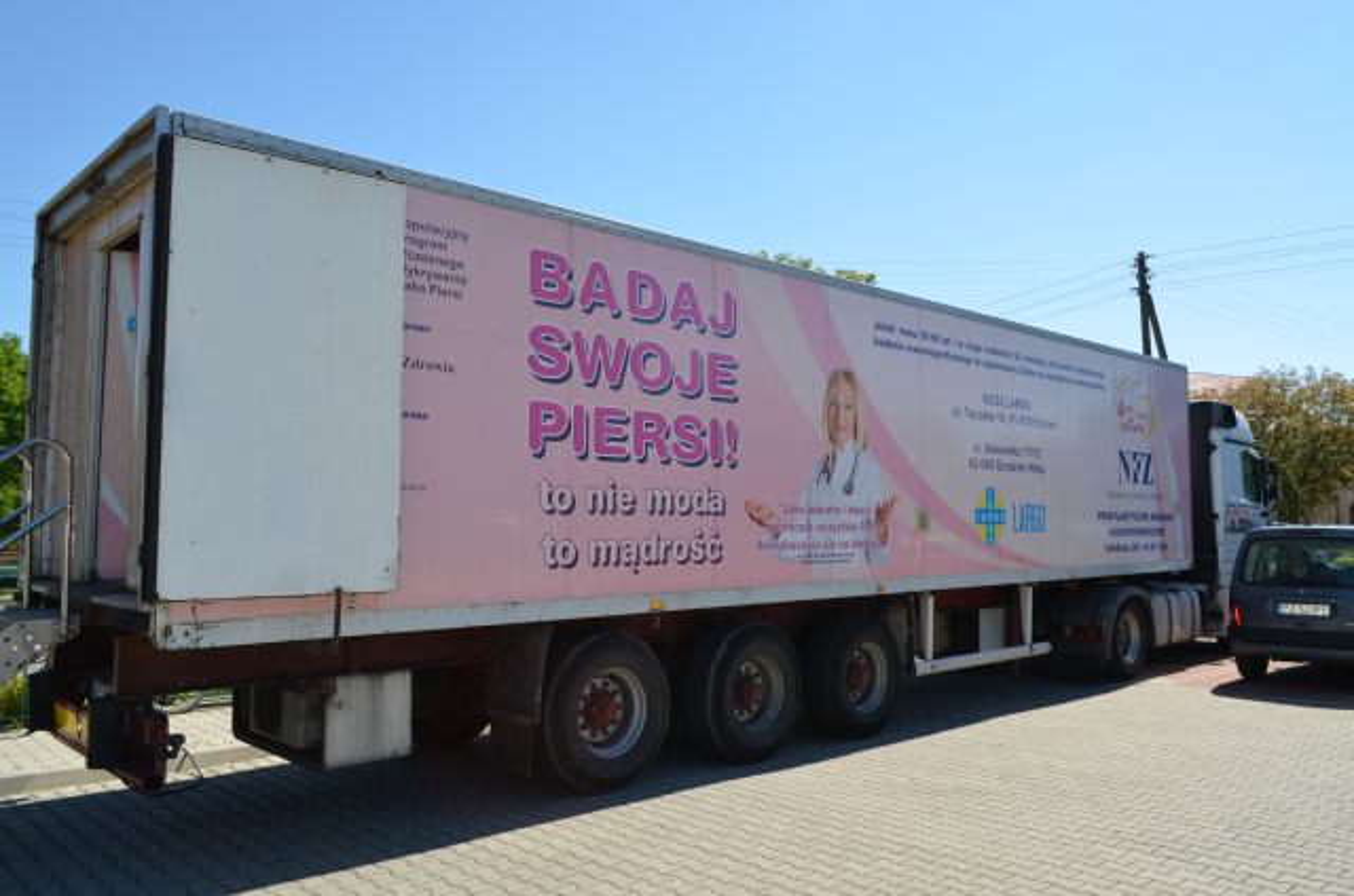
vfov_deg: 47.7
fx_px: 1013
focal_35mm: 27
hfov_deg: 67.5
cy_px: 448
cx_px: 677
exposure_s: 1/200
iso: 100
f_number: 9
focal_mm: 18
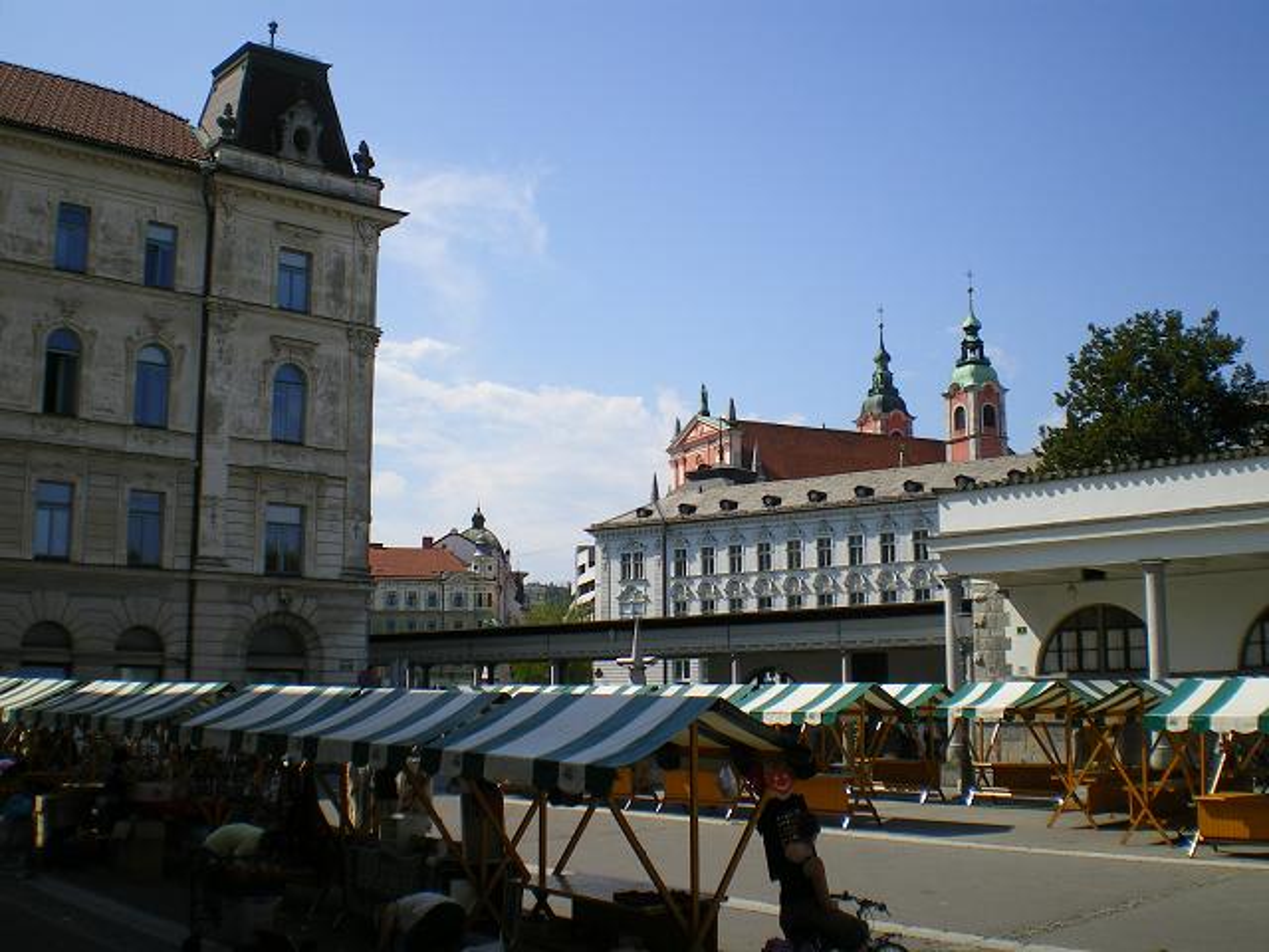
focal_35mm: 38
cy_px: 476
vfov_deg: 37.7
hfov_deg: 49.0
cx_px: 634
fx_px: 1393
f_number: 4.6
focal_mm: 6.3
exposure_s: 1/500
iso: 64
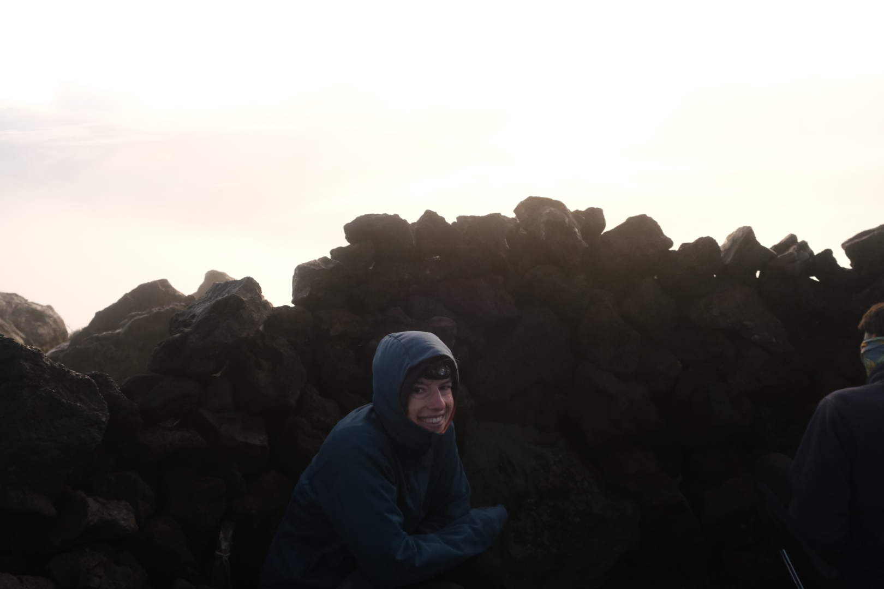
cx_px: 442
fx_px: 663
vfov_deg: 47.9
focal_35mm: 27
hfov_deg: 67.4
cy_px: 294
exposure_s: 1/100
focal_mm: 18
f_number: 5
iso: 4000
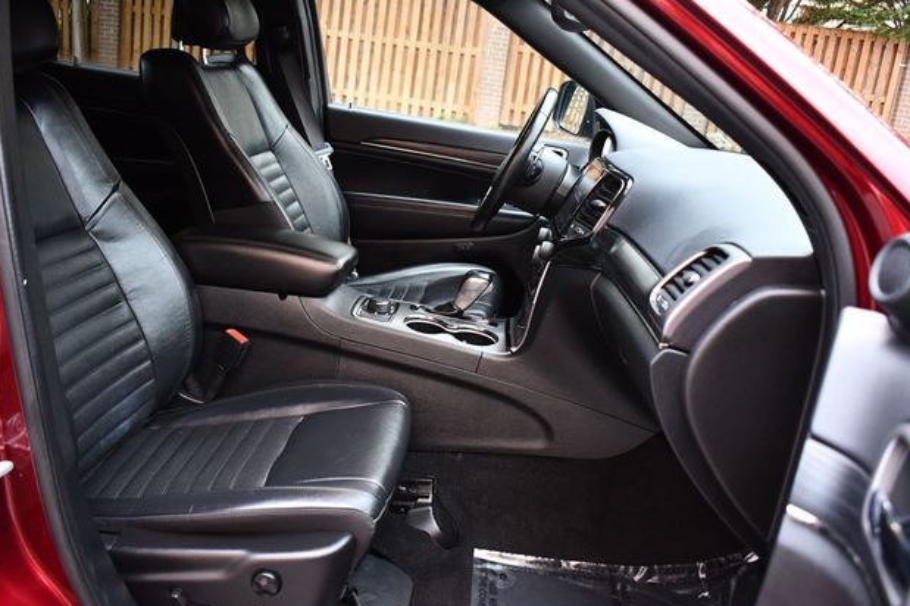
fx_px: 783
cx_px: 465
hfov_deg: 60.3
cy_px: 302
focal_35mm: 31
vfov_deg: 42.3
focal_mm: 20
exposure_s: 1/125
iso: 1250
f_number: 3.8
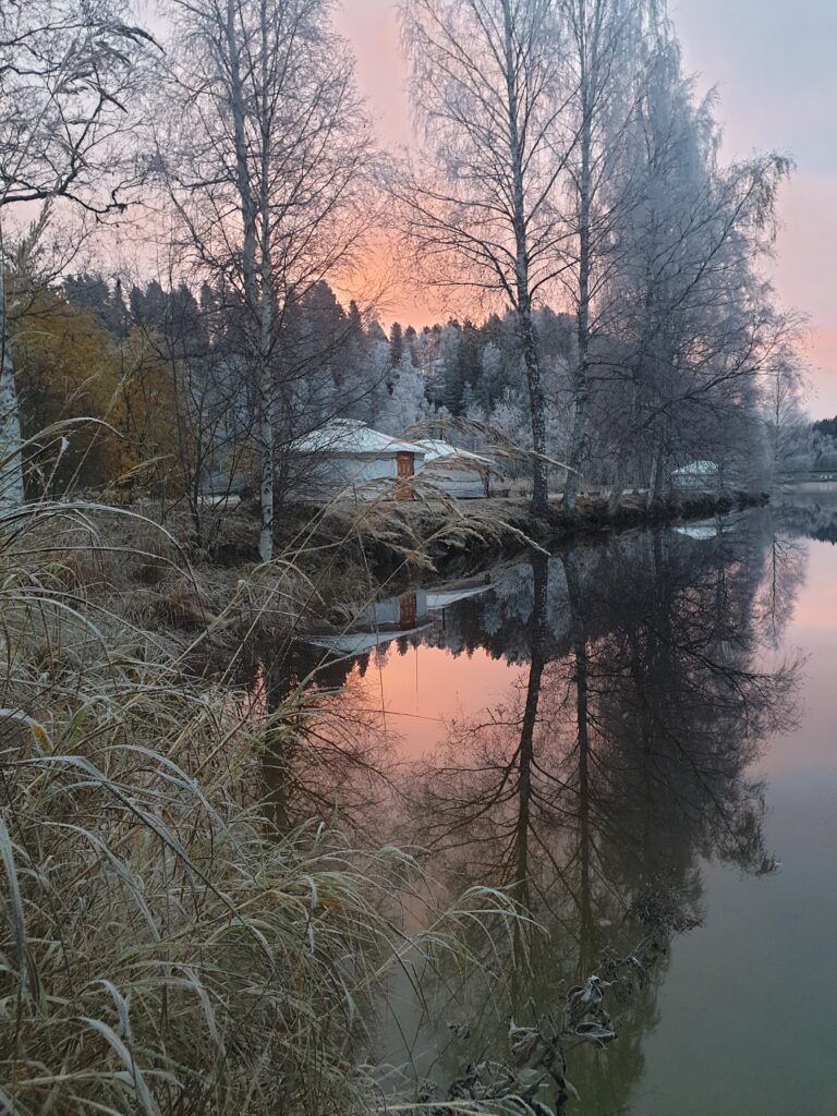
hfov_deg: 53.1
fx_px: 838
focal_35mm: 26
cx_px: 418
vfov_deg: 67.3
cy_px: 558
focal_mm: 4.3
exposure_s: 1/50
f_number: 2.4
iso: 250
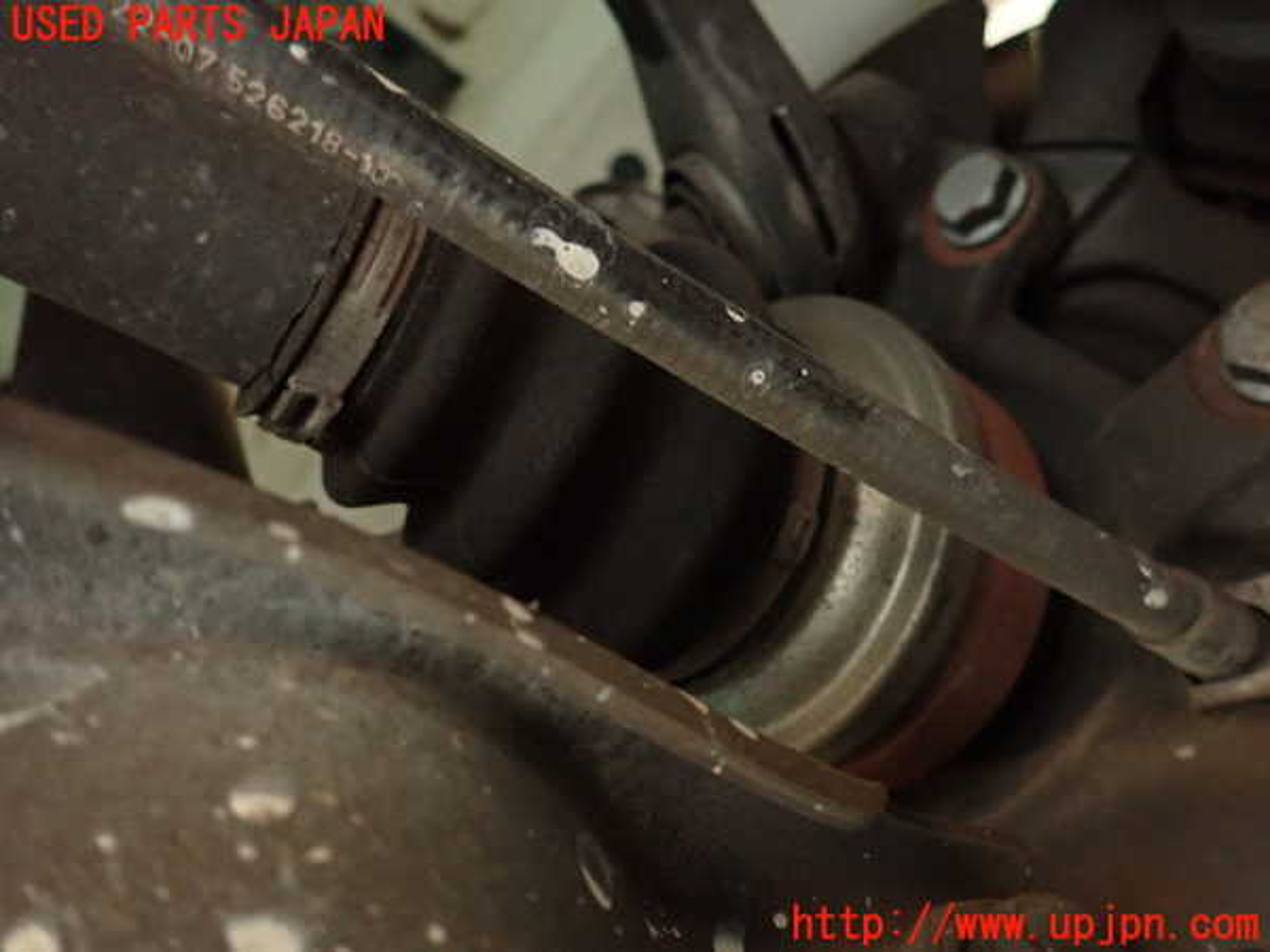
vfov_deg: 54.9
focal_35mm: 25
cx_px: 635
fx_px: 917
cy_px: 476
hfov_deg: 69.4
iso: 800
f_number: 2
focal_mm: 4.5
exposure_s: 1/15
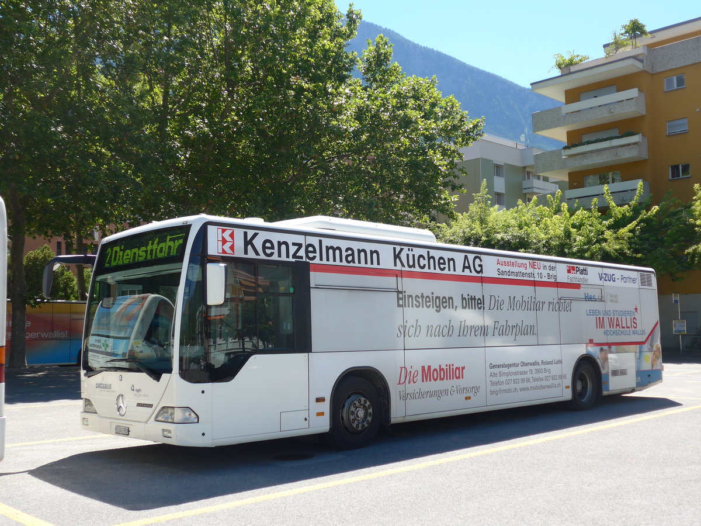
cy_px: 263
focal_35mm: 39
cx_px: 350
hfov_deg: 47.9
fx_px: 790
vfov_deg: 36.8
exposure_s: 1/640
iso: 80
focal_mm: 8
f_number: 2.8
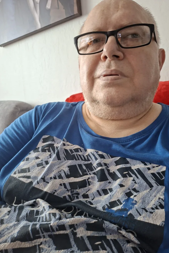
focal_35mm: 24
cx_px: 91
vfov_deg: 73.8
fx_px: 169
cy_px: 127
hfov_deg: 53.0
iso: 250
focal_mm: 5.54
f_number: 1.8
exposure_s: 1/50
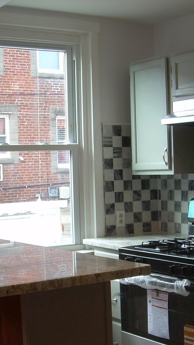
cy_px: 223
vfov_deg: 28.8
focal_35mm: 73
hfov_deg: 16.5
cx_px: 143
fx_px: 668
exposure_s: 1/50.4
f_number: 2.8
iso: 50
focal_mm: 6.3
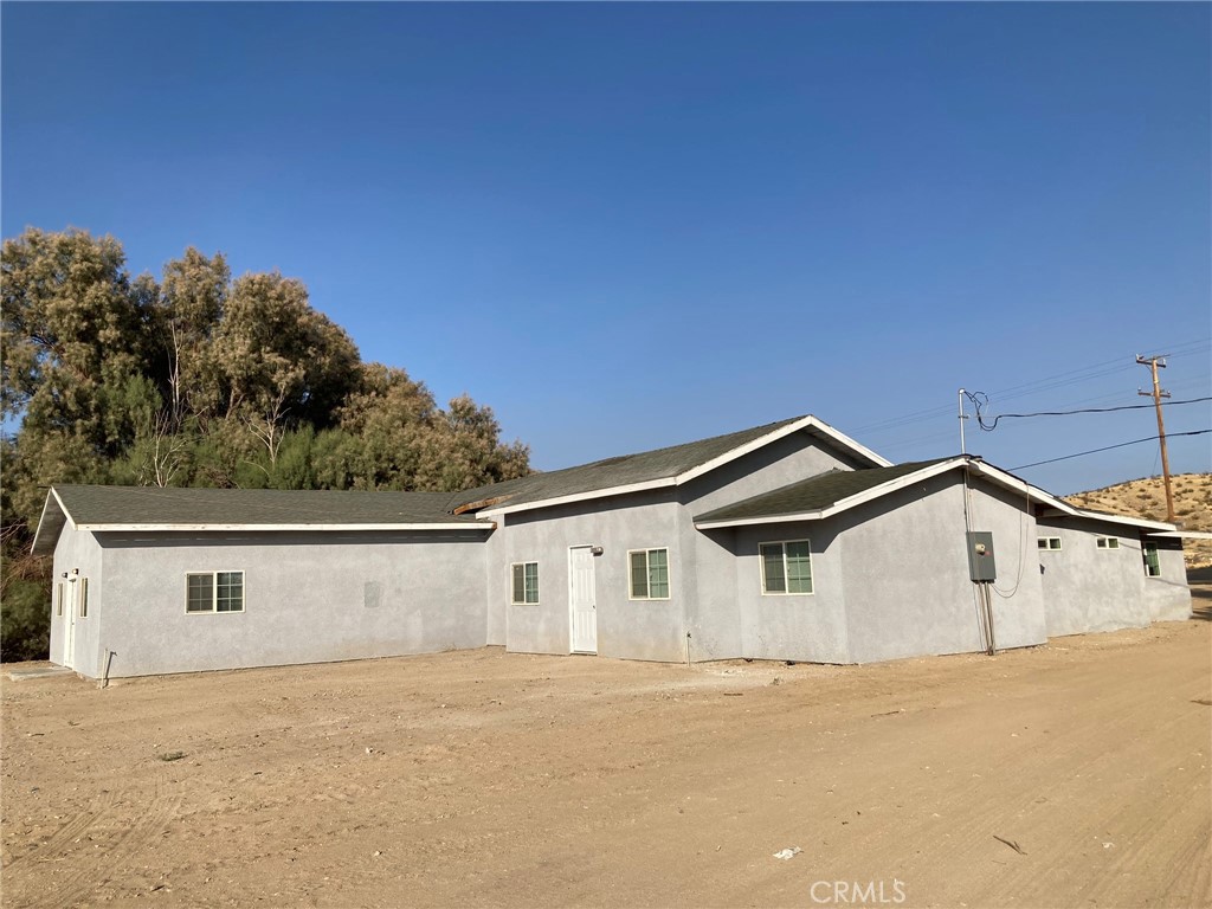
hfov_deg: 63.4
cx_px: 606
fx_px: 980
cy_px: 454
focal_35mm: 28
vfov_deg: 49.7
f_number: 1.8
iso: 20
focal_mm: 3.99
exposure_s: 1/3003
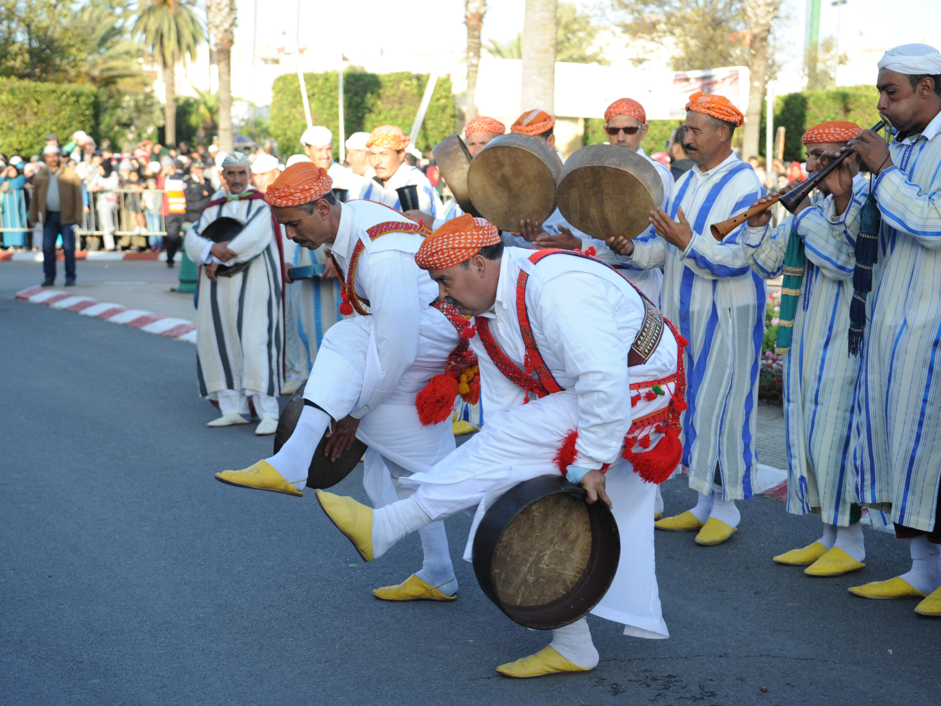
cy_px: 352
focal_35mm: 61
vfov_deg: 24.0
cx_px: 476
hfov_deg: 31.7
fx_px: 1658
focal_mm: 56
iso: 1000
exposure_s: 1/1250
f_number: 4.5
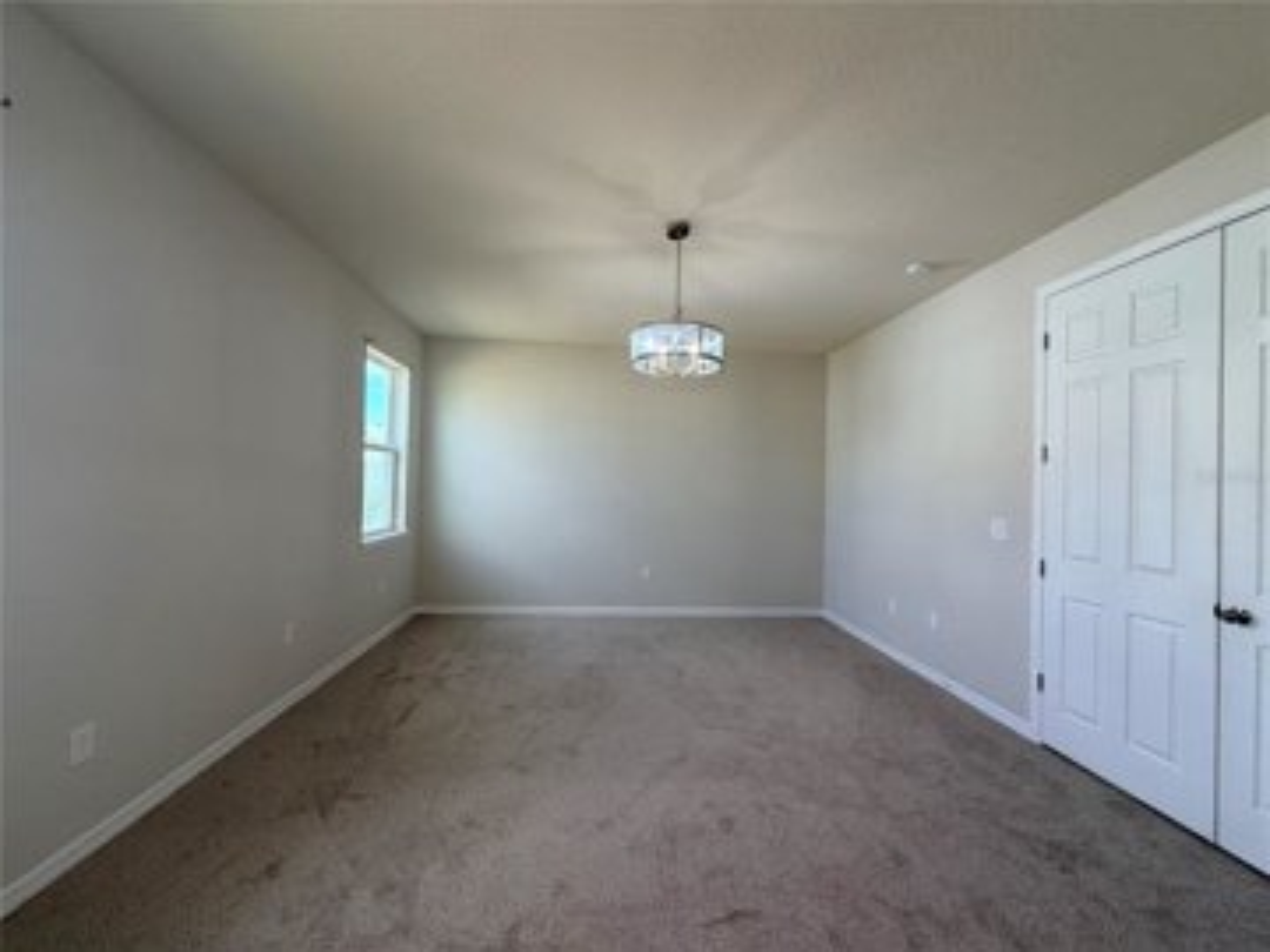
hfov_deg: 102.1
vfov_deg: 85.7
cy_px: 476
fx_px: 514
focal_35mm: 14
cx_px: 635
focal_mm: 2.22
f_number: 2.2
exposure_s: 1/64
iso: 64
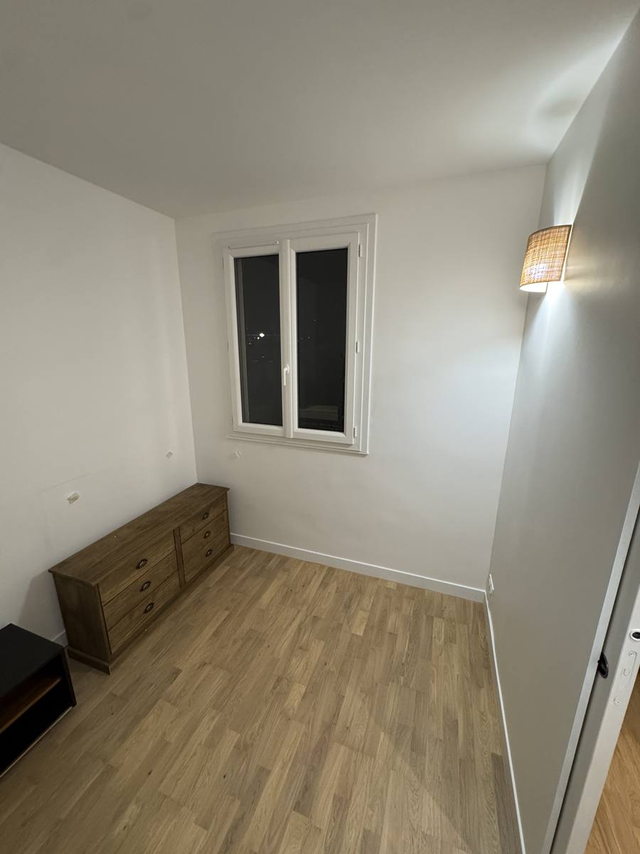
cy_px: 427
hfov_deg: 85.7
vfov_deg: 102.1
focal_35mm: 14
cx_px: 320
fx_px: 345
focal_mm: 2.22
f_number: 2.2
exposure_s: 1/100
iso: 320
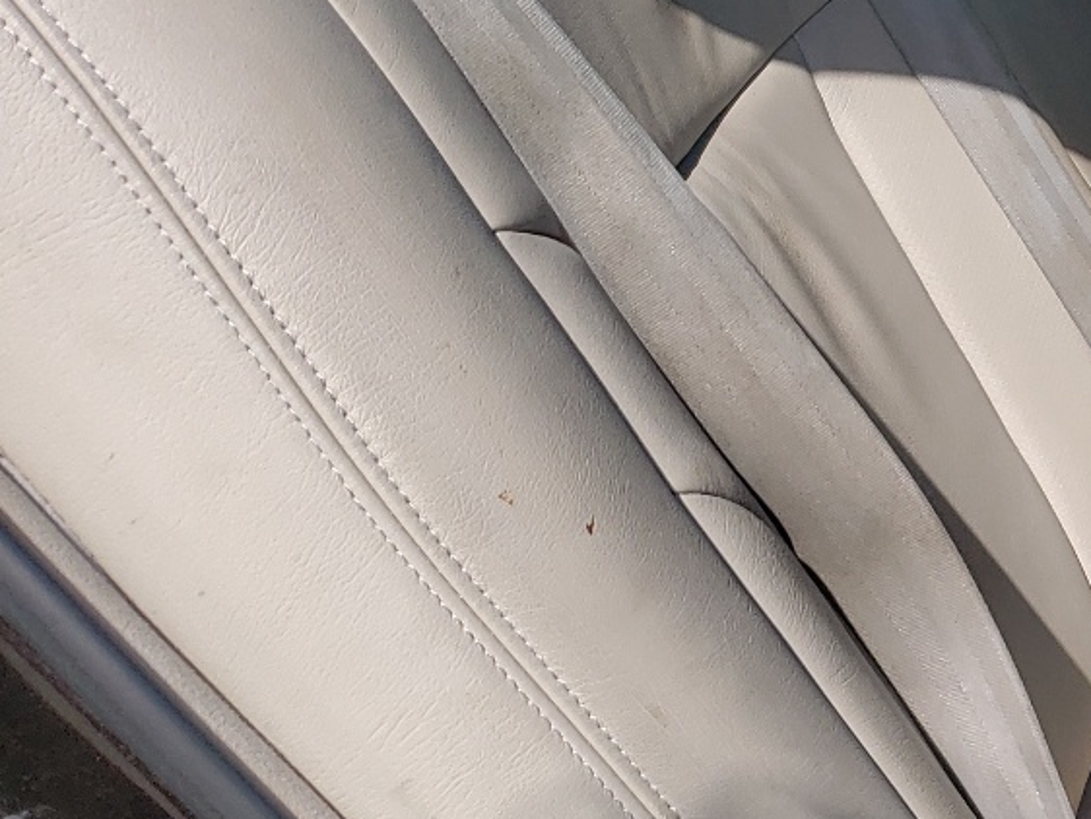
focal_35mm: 74
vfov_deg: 19.9
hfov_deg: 22.7
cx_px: 1522
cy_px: 441
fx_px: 2333
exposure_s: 1/3333
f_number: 1.5
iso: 50
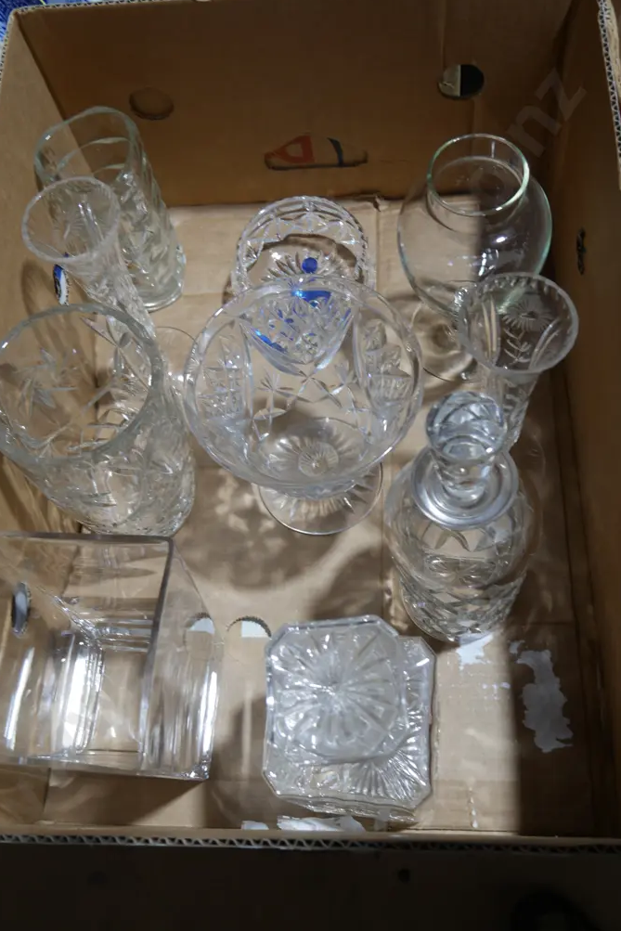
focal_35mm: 34
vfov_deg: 55.8
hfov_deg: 38.9
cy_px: 459
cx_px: 285
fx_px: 879
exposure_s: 1/60
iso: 200
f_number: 3.6
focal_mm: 16
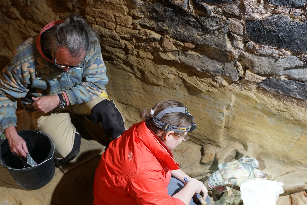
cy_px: 118
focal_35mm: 52
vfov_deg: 26.0
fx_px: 443
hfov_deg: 38.2
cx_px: 155
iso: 1000
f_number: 4
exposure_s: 1/30
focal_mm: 34
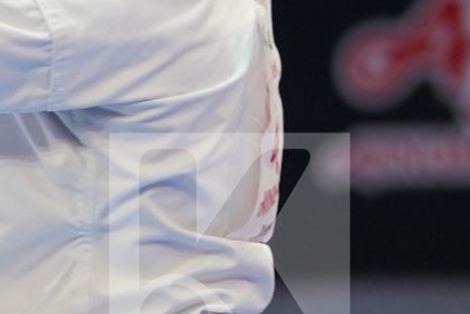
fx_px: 12590
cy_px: 251
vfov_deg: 1.4
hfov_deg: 2.1
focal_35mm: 964
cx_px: -208
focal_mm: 195
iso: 1000
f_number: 2.8
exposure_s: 1/500
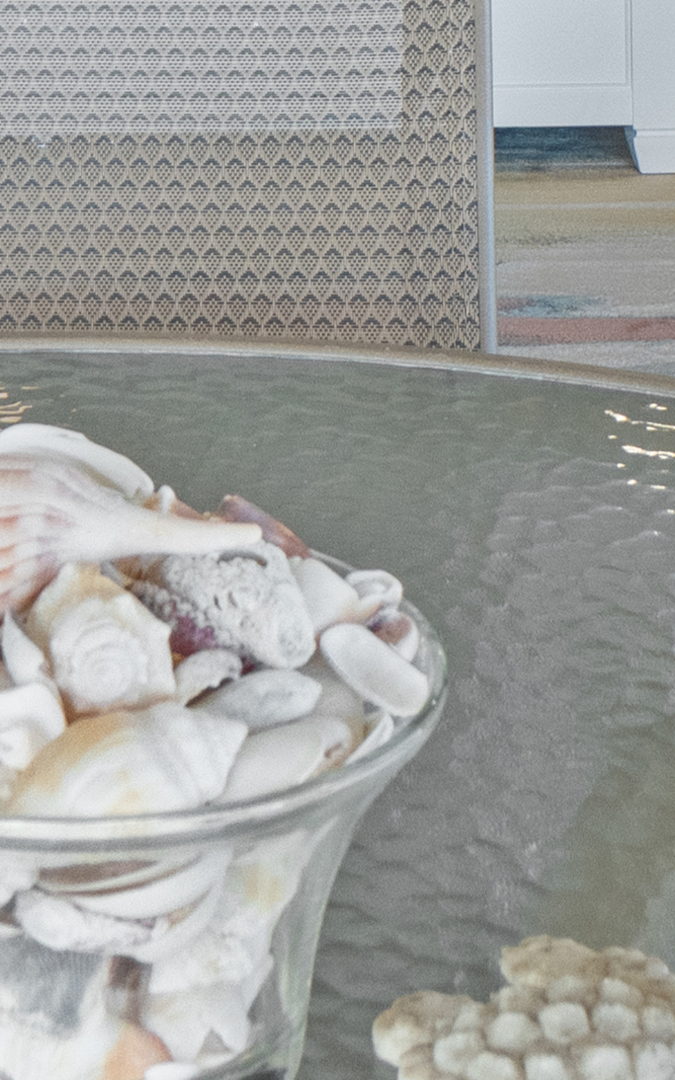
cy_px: -604
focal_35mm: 110
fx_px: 3237
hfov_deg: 11.9
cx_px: 162
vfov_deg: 16.9
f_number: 7.1
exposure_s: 1/25
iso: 500
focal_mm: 14
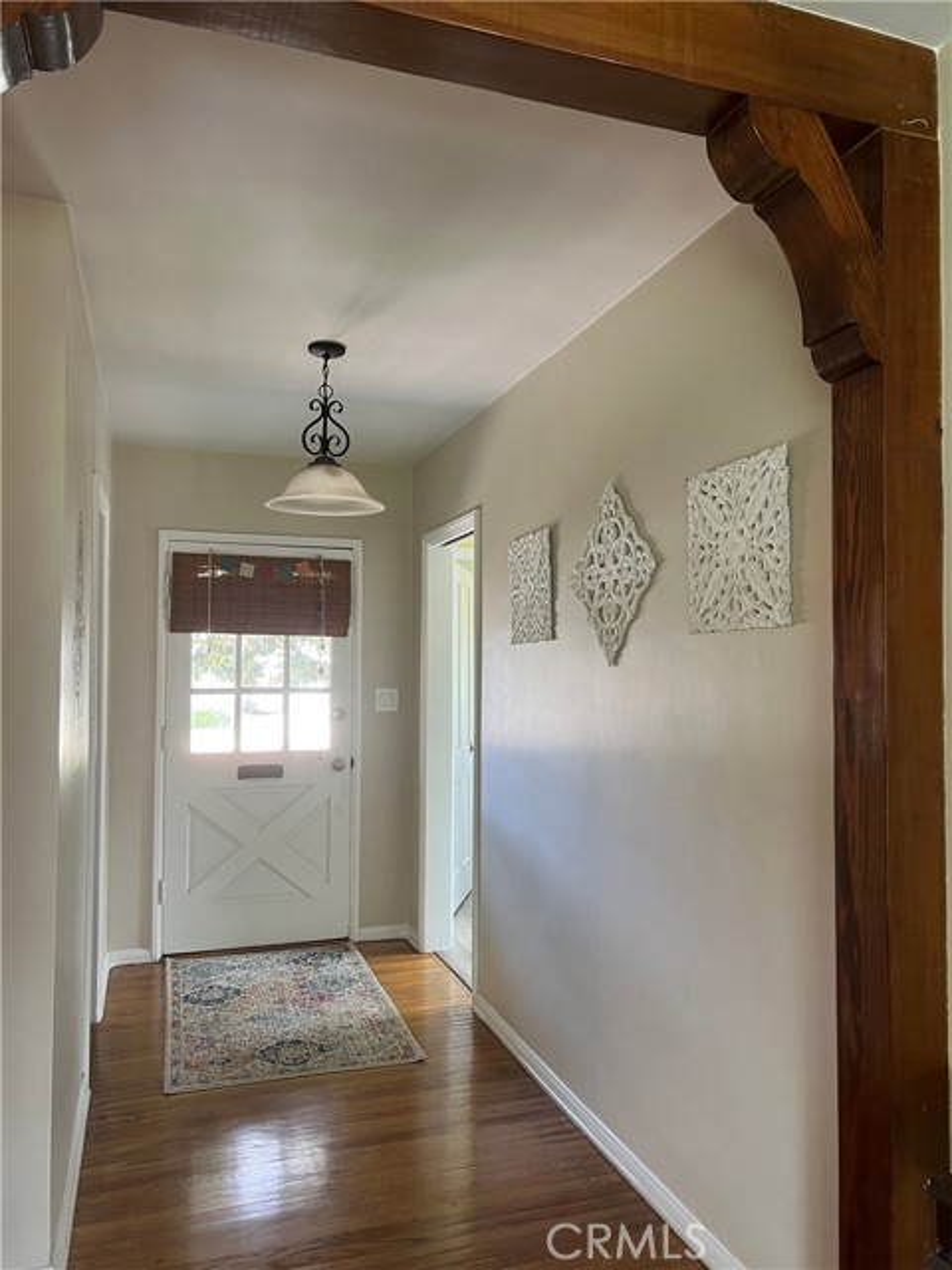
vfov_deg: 67.3
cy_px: 635
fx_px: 953
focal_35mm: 26
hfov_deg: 53.1
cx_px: 476
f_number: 1.5
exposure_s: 1/60
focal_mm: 5.7
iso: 125
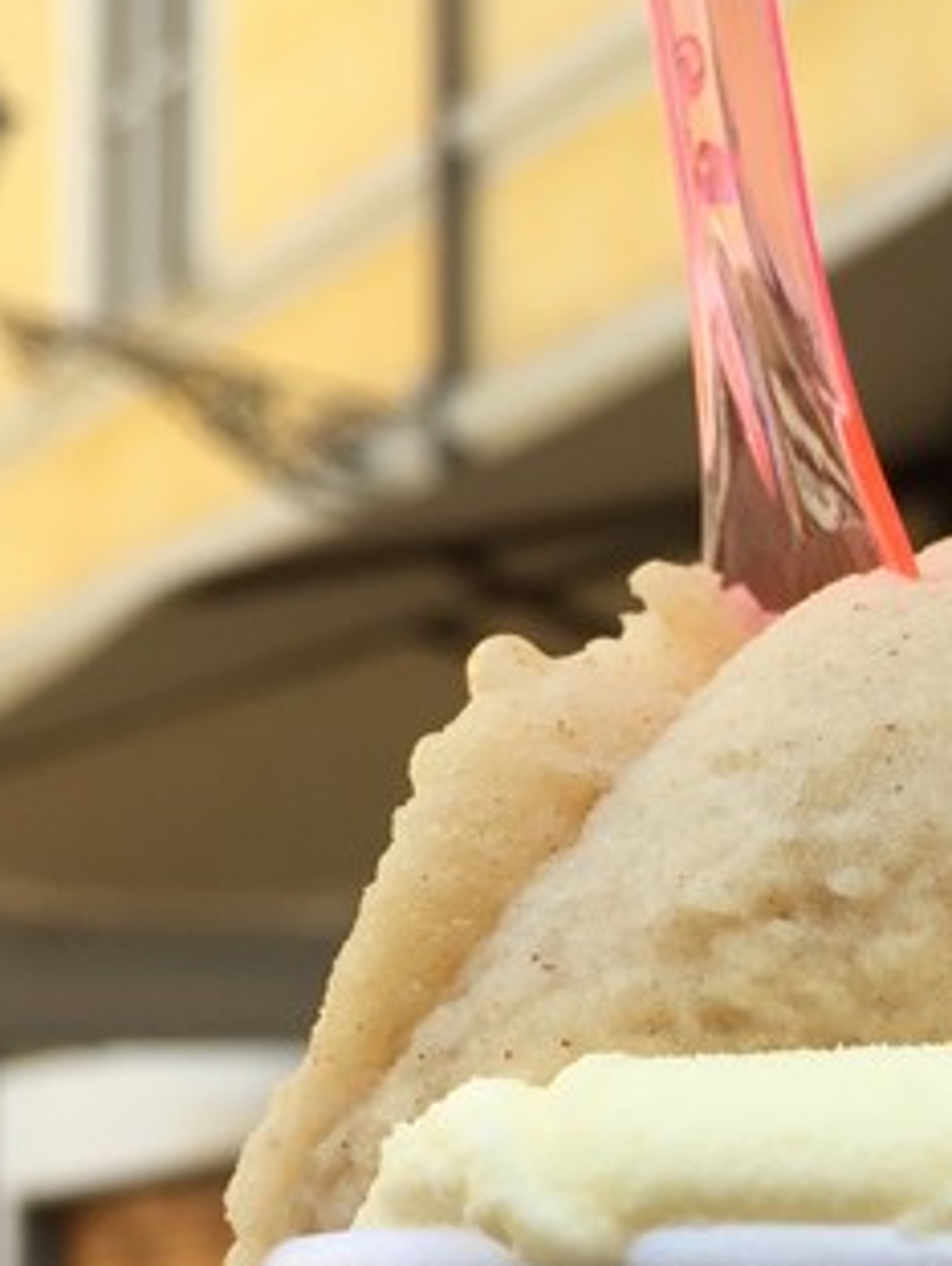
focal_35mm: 76
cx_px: 1033
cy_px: 1140
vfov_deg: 24.9
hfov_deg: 18.7
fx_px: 2781
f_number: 2.2
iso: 32
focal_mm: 4.15
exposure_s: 1/319
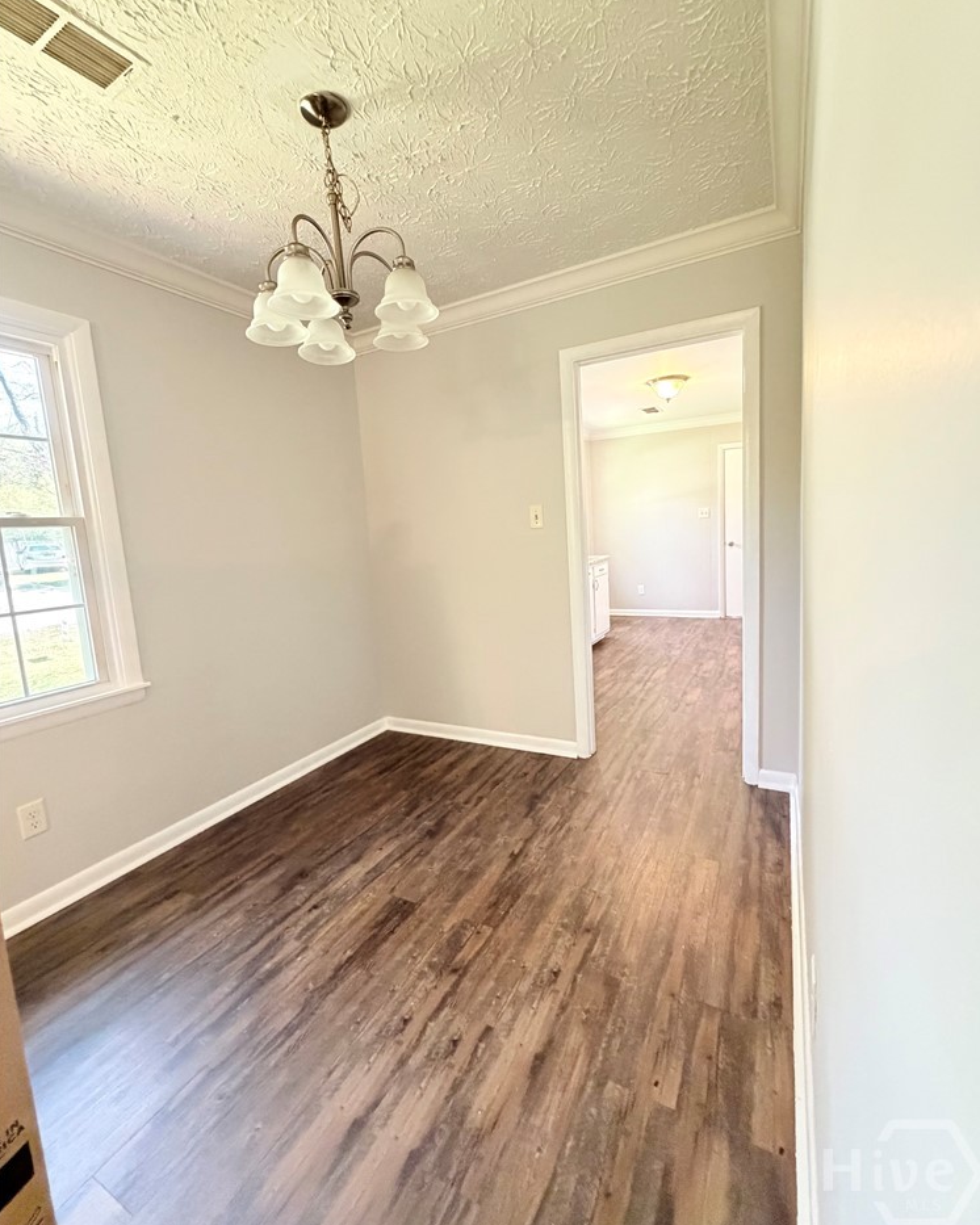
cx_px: 499
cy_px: 603
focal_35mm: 15
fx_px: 544
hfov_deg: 84.0
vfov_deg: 96.8
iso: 800
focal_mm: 2.22
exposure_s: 1/60
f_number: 2.2
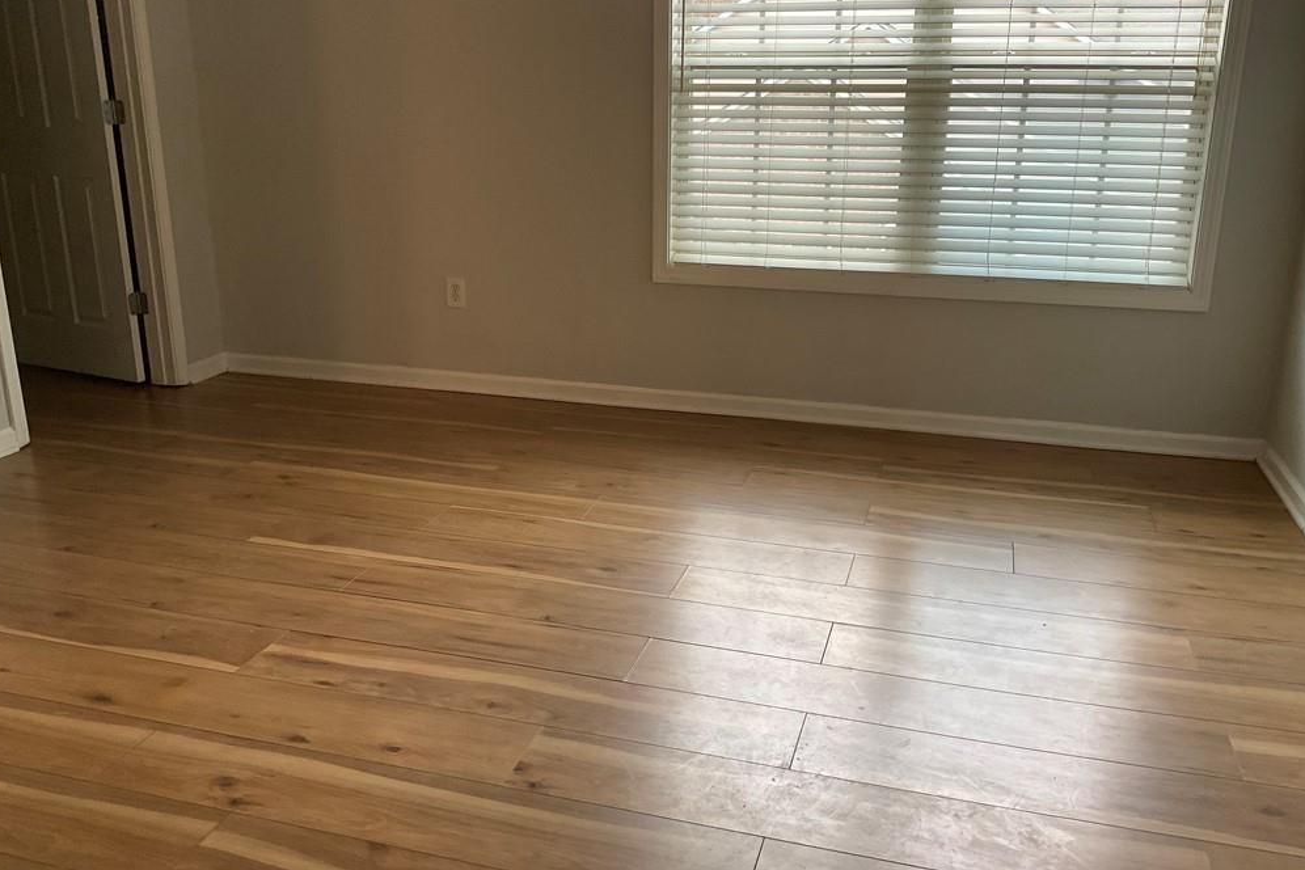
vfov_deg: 42.3
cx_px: 659
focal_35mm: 31
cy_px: 410
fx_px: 1124
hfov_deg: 60.3
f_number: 1.8
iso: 64
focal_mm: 3
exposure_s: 1/60
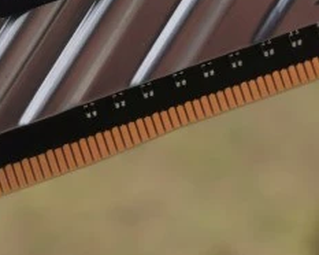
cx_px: 34
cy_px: -48
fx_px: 1707
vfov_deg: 8.4
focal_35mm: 181
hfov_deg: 10.6
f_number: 1.6
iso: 50
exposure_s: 1/367
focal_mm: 5.56
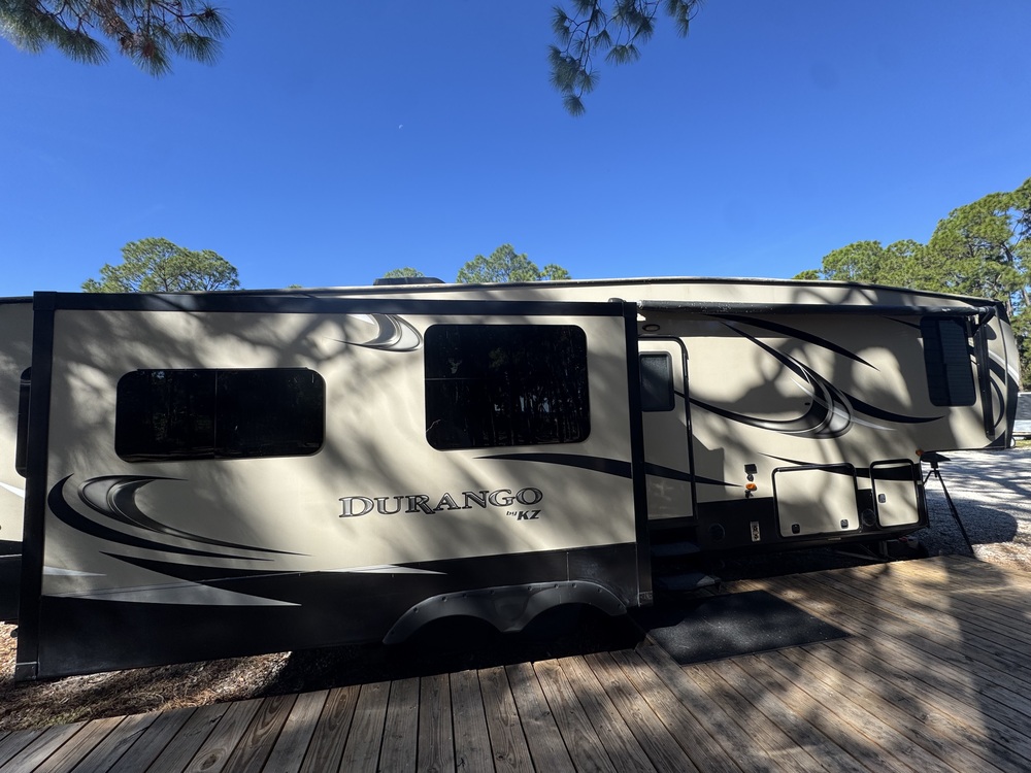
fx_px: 417
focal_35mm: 14
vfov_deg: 85.7
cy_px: 386
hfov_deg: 102.1
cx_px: 516
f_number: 2.2
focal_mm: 2.22
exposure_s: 1/956
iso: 40
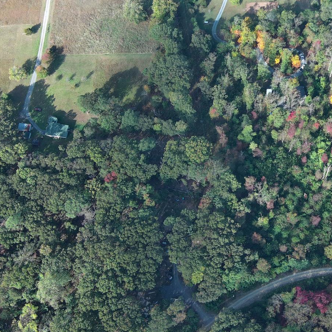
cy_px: 103
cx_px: 262
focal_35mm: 56
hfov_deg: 29.9
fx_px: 608
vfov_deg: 30.3
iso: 100
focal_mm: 10.57
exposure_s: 1/328
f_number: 2.8
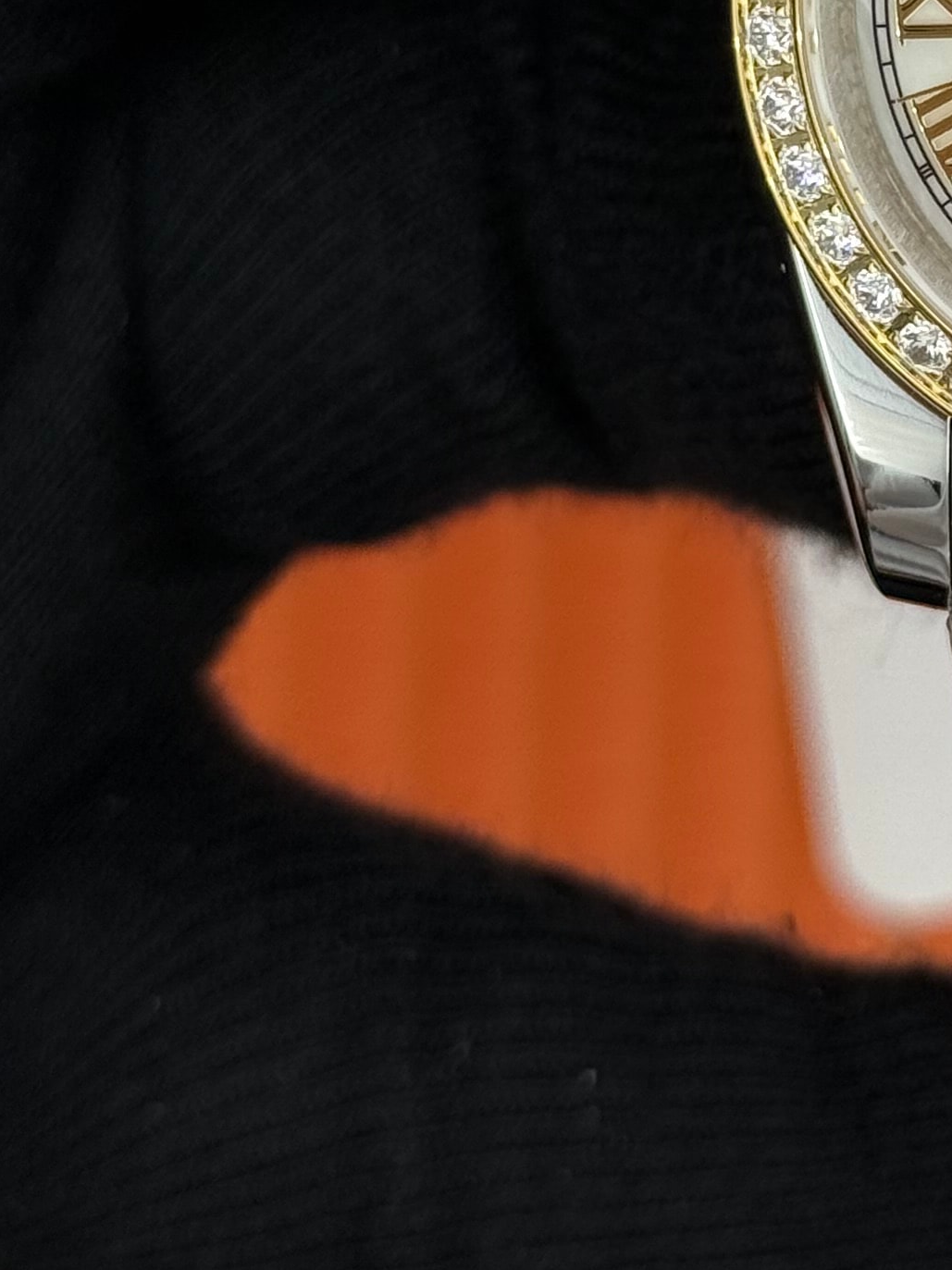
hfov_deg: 10.3
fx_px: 5173
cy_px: 43
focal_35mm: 141
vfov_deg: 13.8
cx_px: 1263
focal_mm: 6.76
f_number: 1.78
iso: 64
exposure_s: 1/681
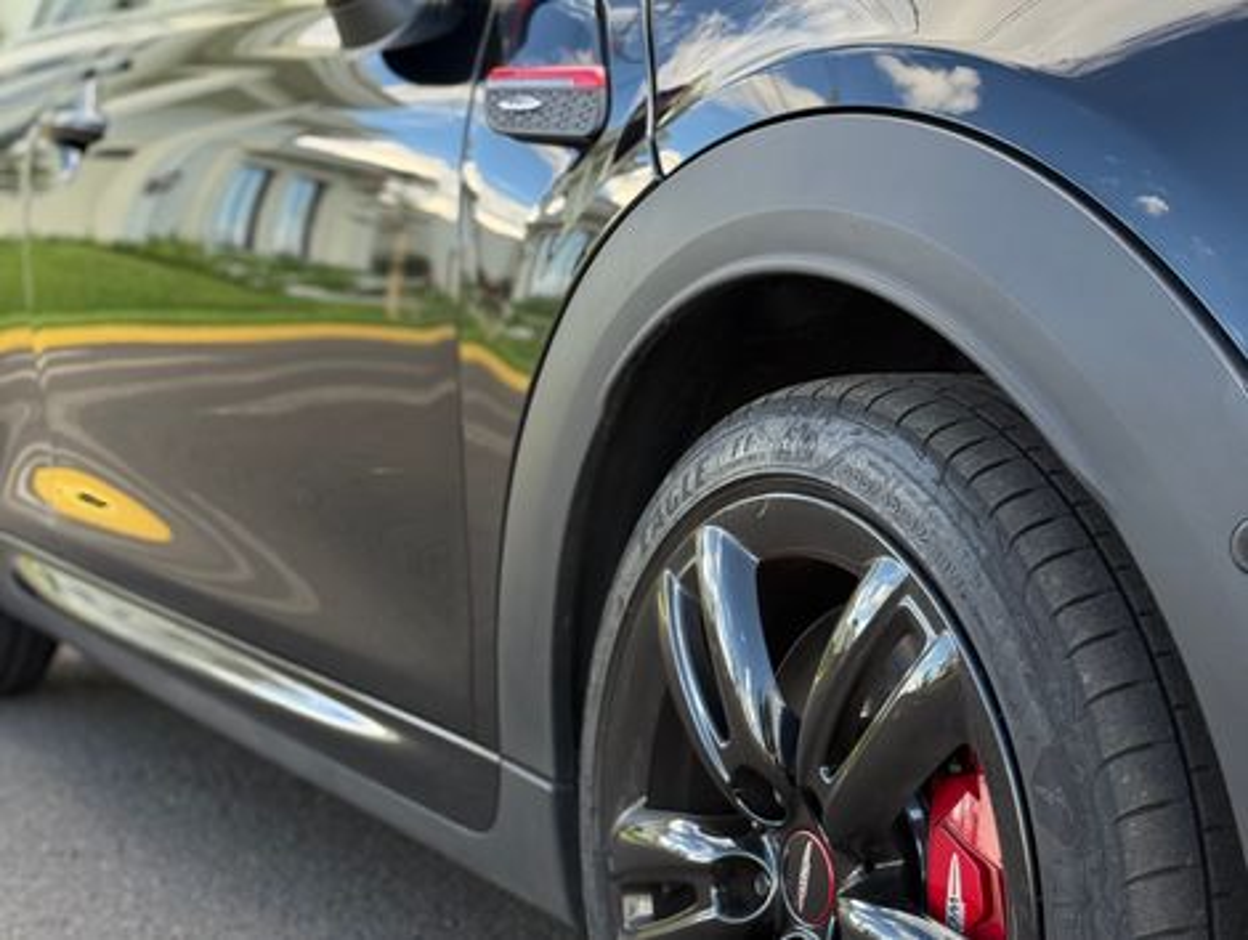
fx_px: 1733
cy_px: 470
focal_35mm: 48
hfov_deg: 39.6
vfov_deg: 30.3
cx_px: 624
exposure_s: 1/475
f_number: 1.78
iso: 100
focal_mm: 6.76
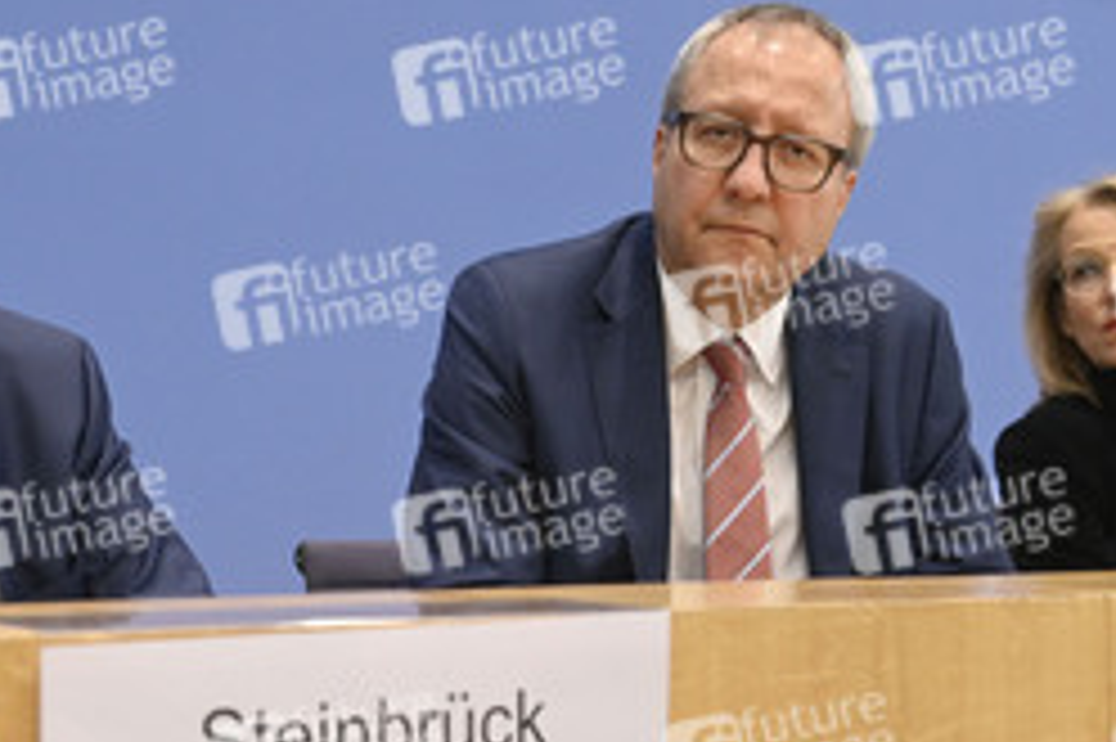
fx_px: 2138
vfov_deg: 19.7
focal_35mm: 69
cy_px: 409
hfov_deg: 29.1
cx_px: 389
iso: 5000
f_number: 5.6
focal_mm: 38
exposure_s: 1/400
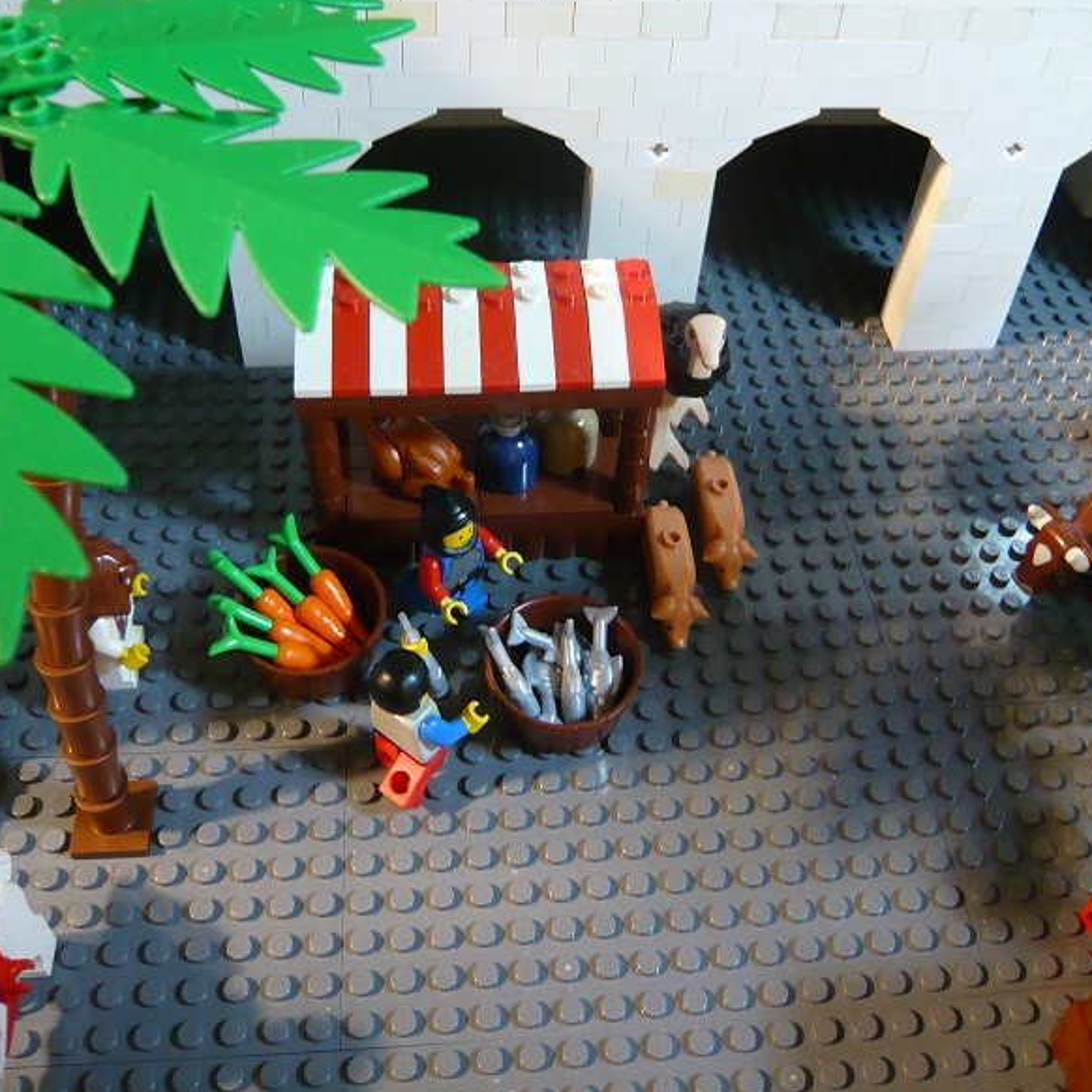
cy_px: 347
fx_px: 1213
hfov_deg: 48.4
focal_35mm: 34
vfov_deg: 47.5
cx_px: 540
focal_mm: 4.6
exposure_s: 1/30
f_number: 2.8
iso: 200
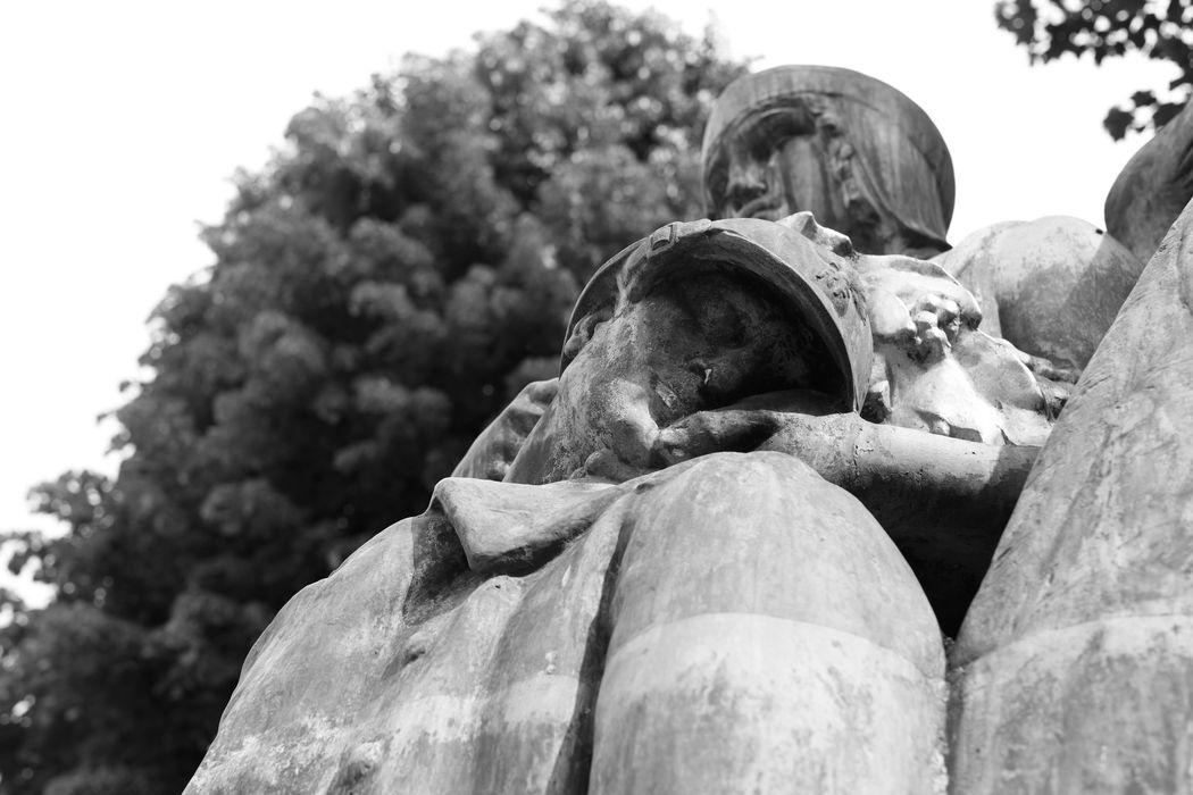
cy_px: 398
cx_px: 596
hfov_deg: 39.6
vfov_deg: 27.0
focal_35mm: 50
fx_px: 1657
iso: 64
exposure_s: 1/200
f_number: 5.6
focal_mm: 50
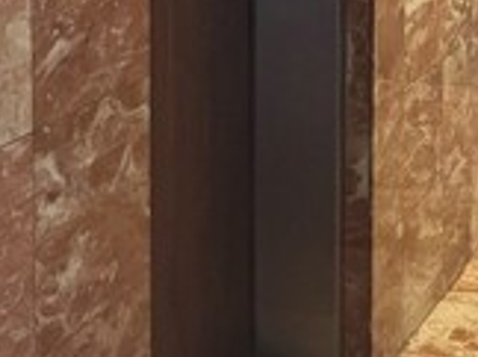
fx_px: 1420
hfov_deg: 18.9
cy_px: -162
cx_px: 404
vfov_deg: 13.6
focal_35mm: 103
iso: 400
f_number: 1.6
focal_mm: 5.1
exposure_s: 1/60
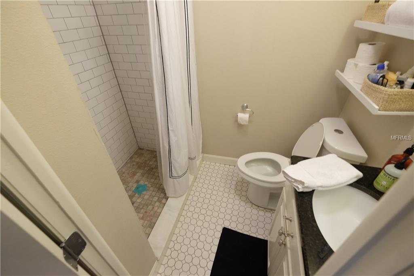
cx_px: 207
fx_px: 172
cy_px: 138
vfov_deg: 77.3
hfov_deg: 100.4
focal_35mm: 15
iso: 800
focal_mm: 10
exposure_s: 1/26
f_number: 4
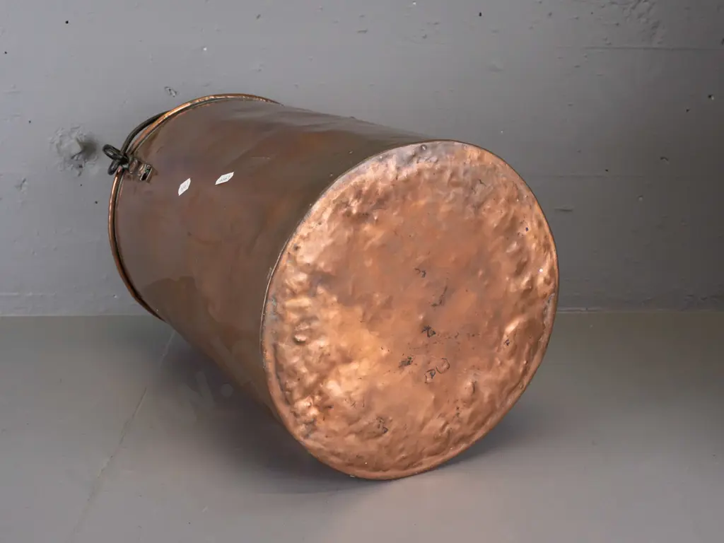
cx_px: 362
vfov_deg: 32.9
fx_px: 920
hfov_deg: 42.9
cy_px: 272
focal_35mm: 44
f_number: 5.6
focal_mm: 22
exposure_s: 1/500
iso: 3200
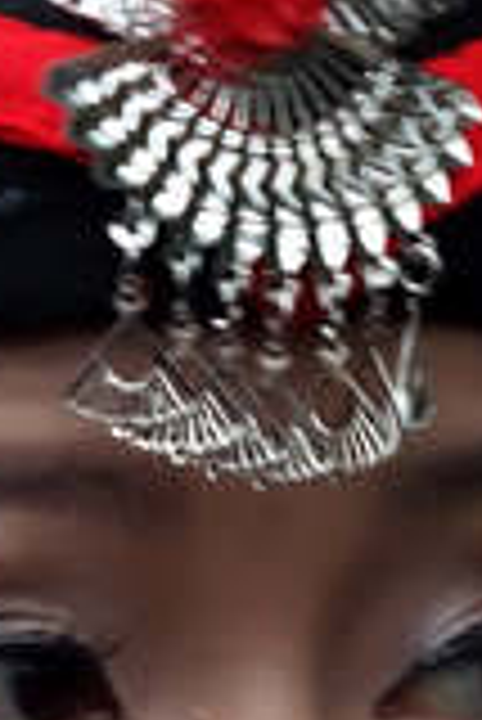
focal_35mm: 312
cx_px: 101
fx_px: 6252
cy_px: 976
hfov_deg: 4.4
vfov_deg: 6.5
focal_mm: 18.45
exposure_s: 1/60
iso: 1250
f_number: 5.6
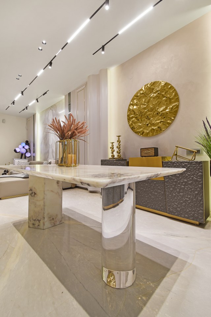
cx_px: 106
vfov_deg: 100.4
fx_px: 132
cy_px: 158
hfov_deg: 77.3
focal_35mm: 15
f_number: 11
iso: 100
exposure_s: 1.6
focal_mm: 10
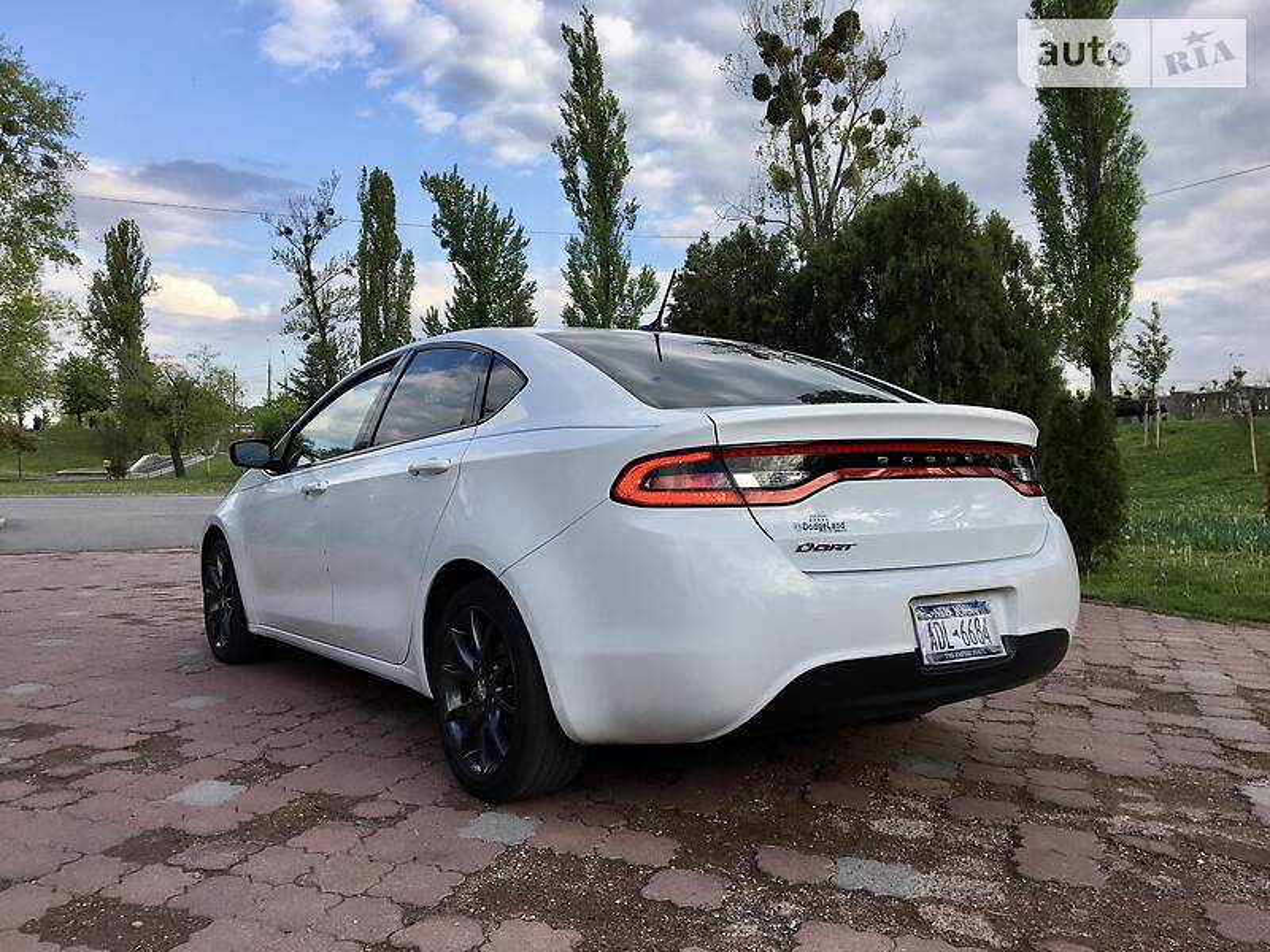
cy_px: 476
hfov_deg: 61.7
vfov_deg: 48.2
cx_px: 635
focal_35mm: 29
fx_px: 1064
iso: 25
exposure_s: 1/561
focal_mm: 4.2
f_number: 2.2
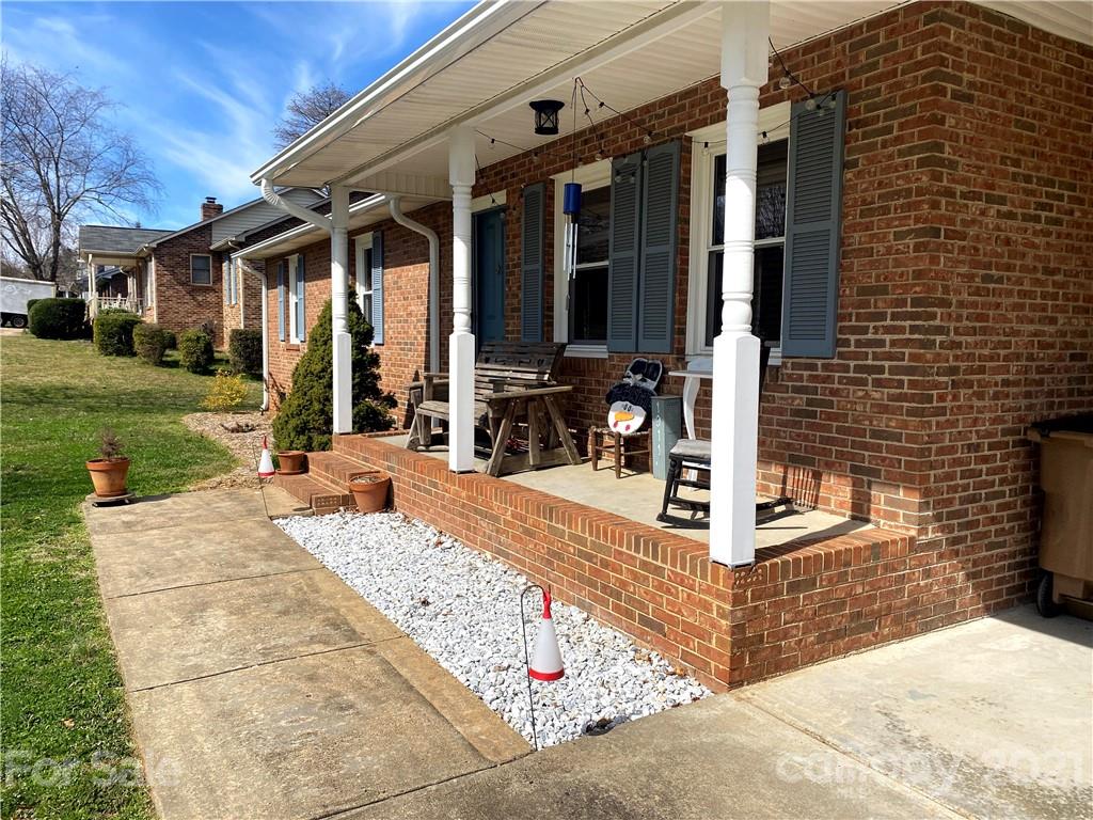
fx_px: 821
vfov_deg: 53.1
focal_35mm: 26
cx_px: 546
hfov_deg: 67.3
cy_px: 410
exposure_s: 1/3300
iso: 32
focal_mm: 4.25
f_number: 1.8
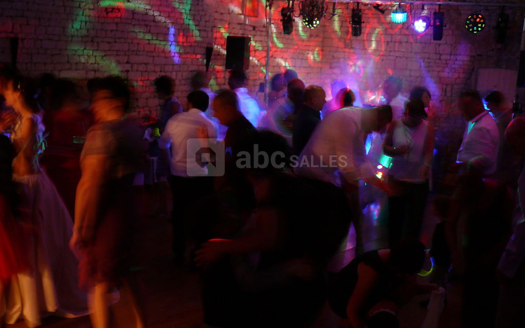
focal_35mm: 38
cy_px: 157
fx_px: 544
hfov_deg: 51.5
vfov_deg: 33.6
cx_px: 267
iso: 200
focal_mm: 7.4
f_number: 2.8
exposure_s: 1/2.5
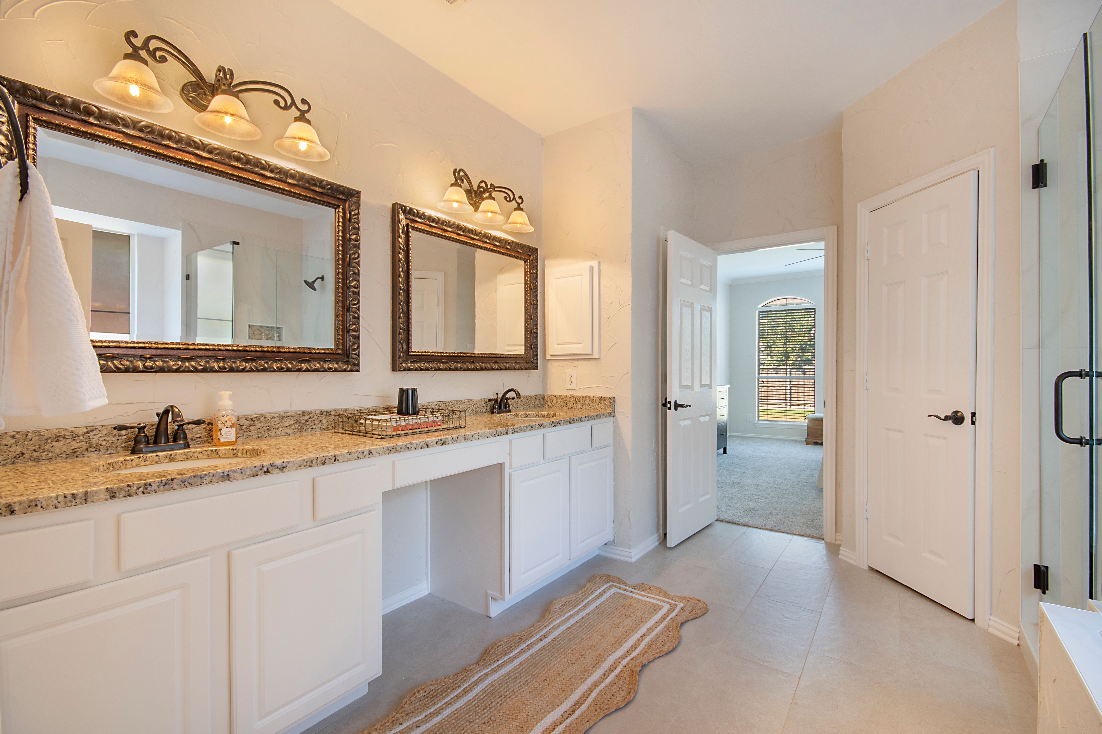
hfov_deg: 100.4
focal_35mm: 15
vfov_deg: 77.3
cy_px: 367
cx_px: 551
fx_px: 459
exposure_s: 1/2.5
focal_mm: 10
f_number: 11
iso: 100
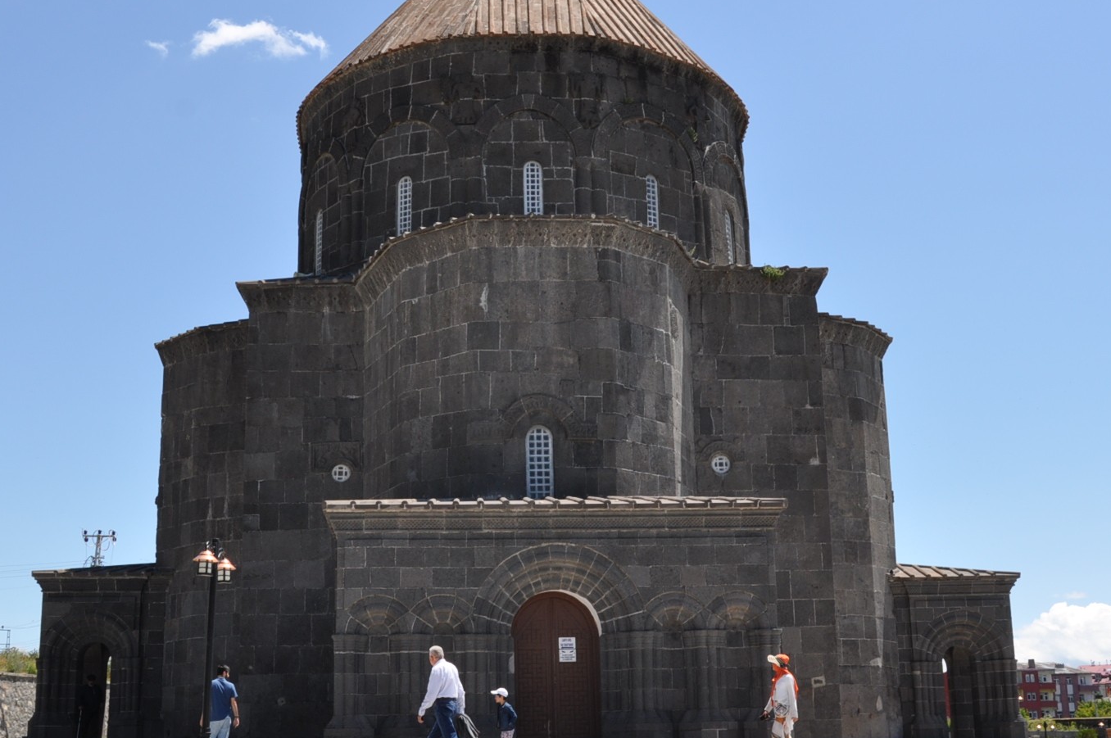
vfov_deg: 27.0
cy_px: 345
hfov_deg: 39.8
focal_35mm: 50
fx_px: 1535
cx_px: 518
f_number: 11
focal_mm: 21
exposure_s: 1/200
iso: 200
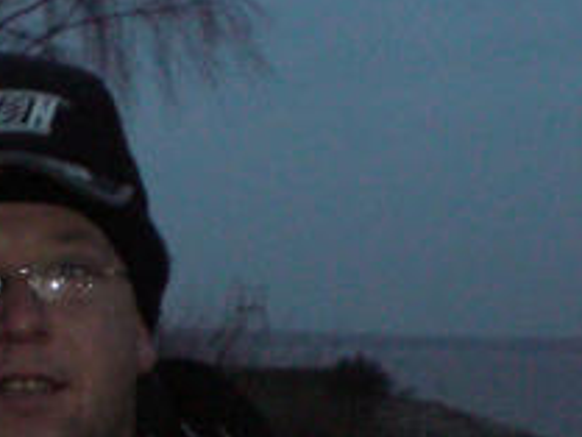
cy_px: 623
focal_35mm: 121
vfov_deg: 11.8
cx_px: -6
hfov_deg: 15.9
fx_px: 2036
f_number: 3.1
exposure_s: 1/60
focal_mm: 6.3
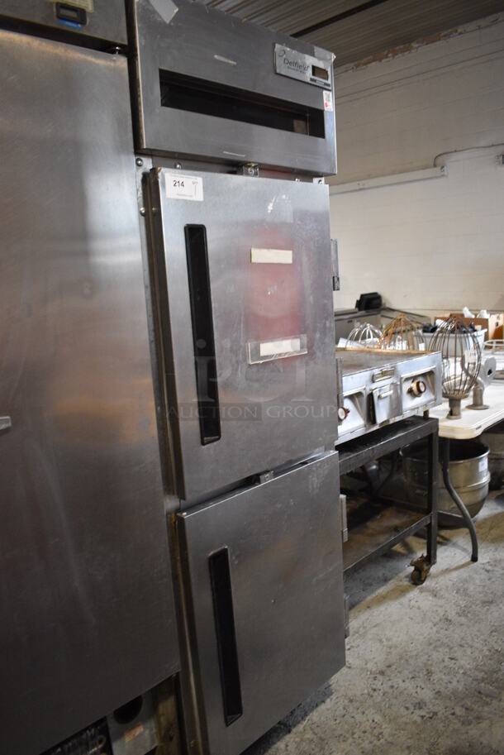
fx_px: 566
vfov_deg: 67.3
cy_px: 378
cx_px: 252
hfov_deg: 48.0
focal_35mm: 27
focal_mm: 18
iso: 1600
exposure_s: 1/125
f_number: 3.5
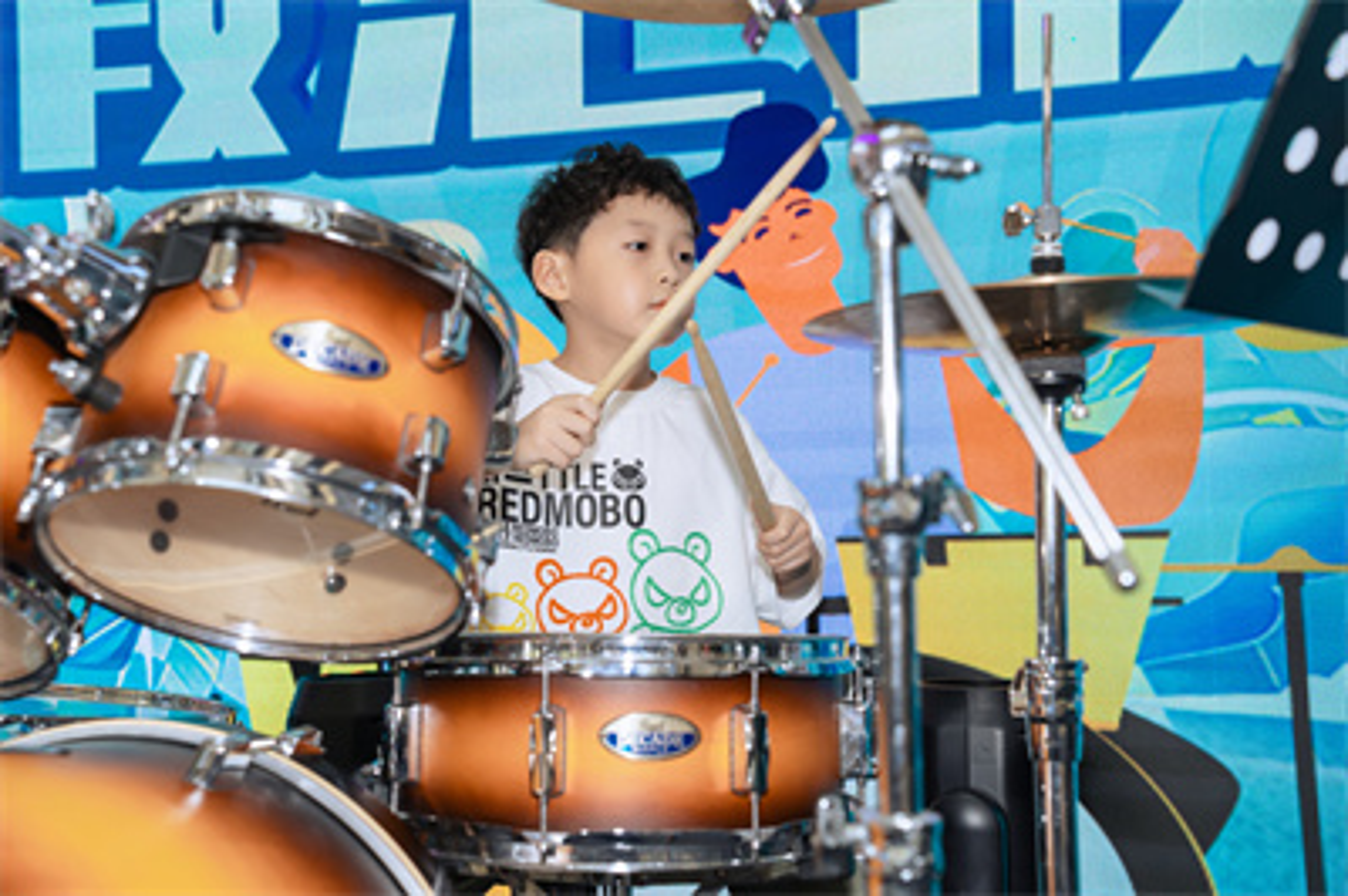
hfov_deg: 45.5
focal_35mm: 43
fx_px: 1609
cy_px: 448
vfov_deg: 31.1
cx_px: 674
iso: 200
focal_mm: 43
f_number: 4
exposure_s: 1/125
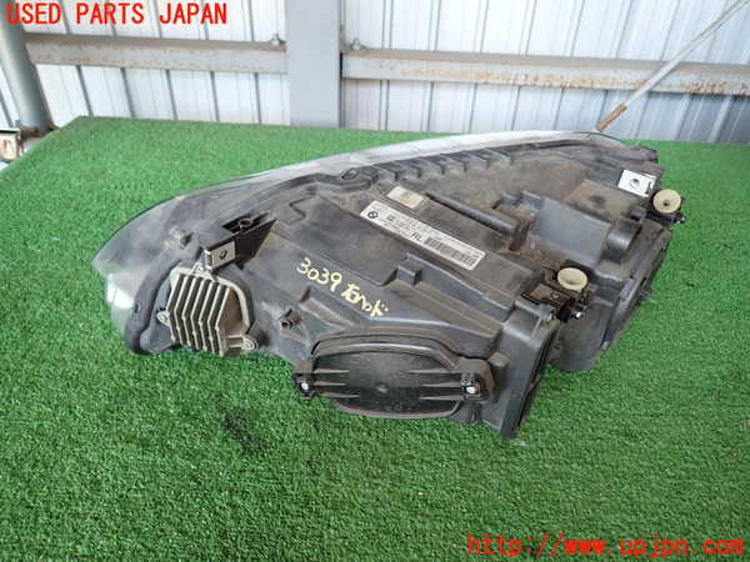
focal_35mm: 25
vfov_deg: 54.9
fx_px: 542
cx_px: 375
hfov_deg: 69.4
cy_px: 281
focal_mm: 4.5
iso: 125
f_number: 2
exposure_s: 1/60
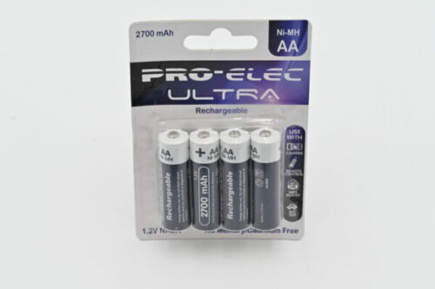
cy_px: 144
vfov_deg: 13.0
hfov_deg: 19.5
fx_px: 1268
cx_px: 218
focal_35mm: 105
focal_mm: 105
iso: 640
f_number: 18
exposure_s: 1/80
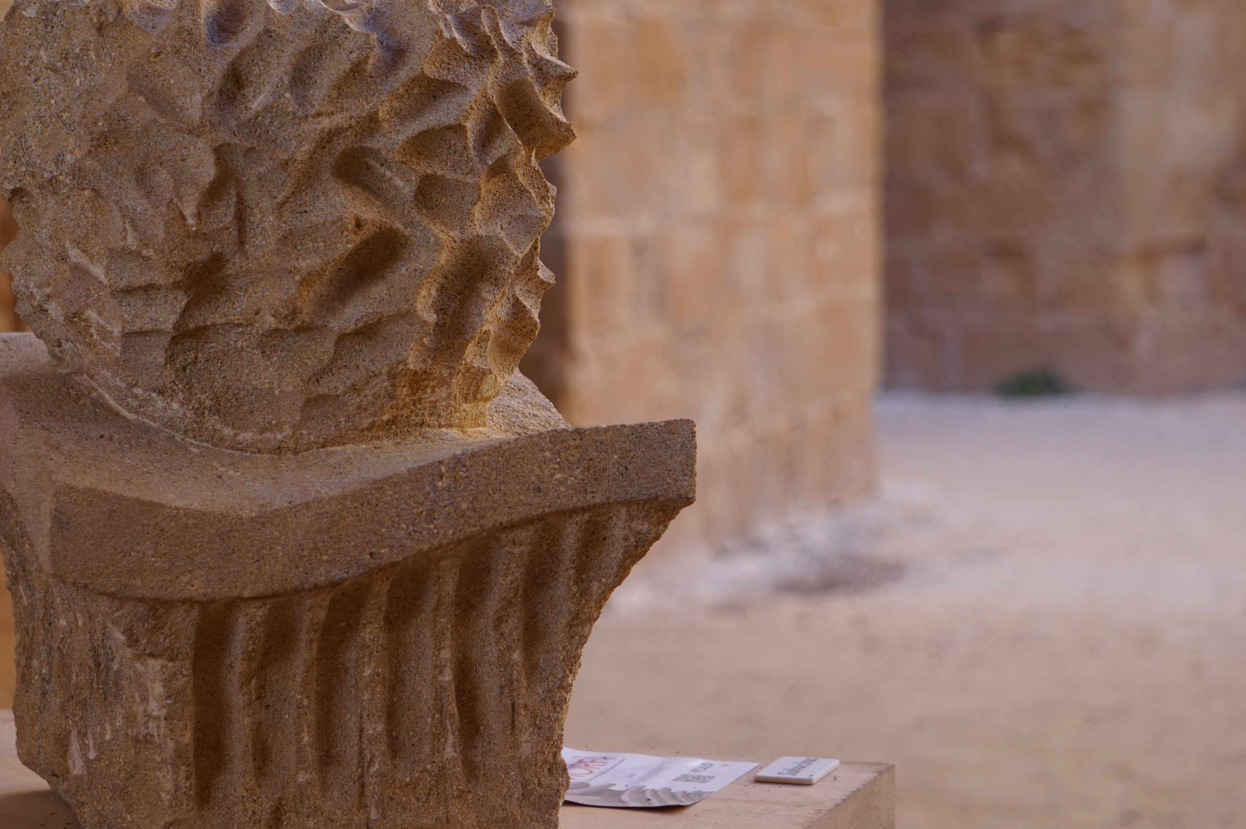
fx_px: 3793
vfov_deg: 12.5
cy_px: 381
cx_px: 523
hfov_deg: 18.6
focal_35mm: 110
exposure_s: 1/160
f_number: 4.5
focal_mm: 55
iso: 125
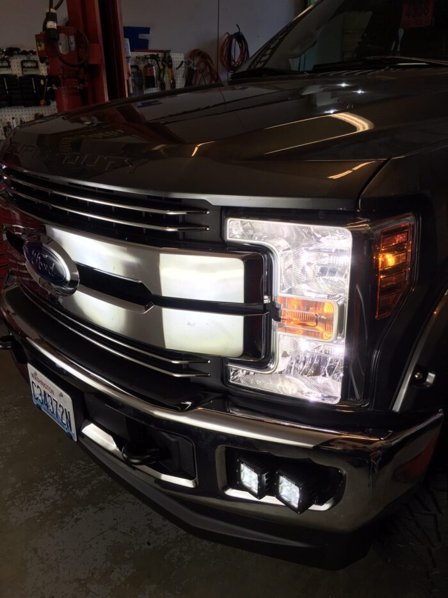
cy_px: 299
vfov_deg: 61.7
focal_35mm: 29
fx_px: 500
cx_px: 224
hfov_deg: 48.2
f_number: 2.2
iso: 32
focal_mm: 4.15
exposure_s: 1/120
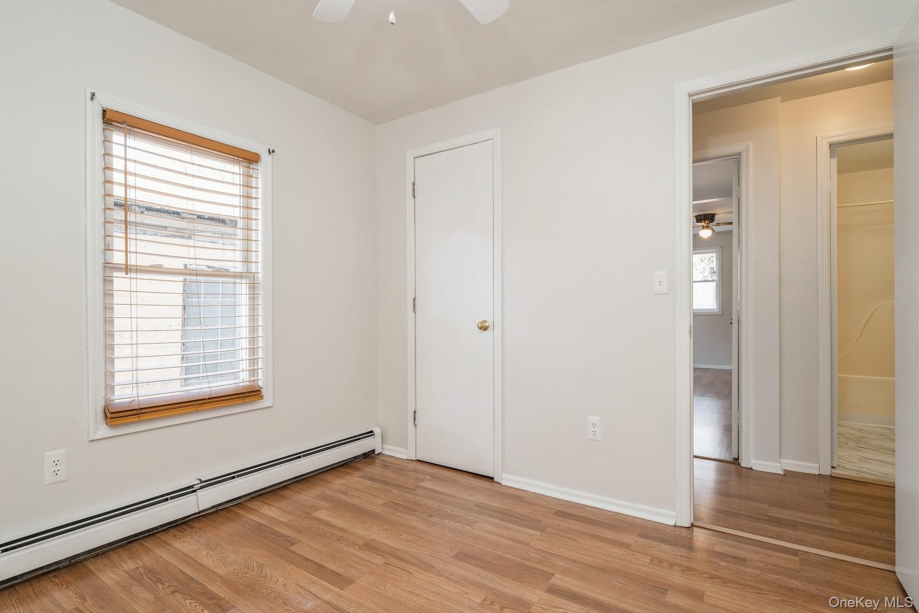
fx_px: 434
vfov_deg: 70.4
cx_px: 460
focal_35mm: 17
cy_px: 306
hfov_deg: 93.3
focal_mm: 17
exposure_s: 1/10
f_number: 8
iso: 200
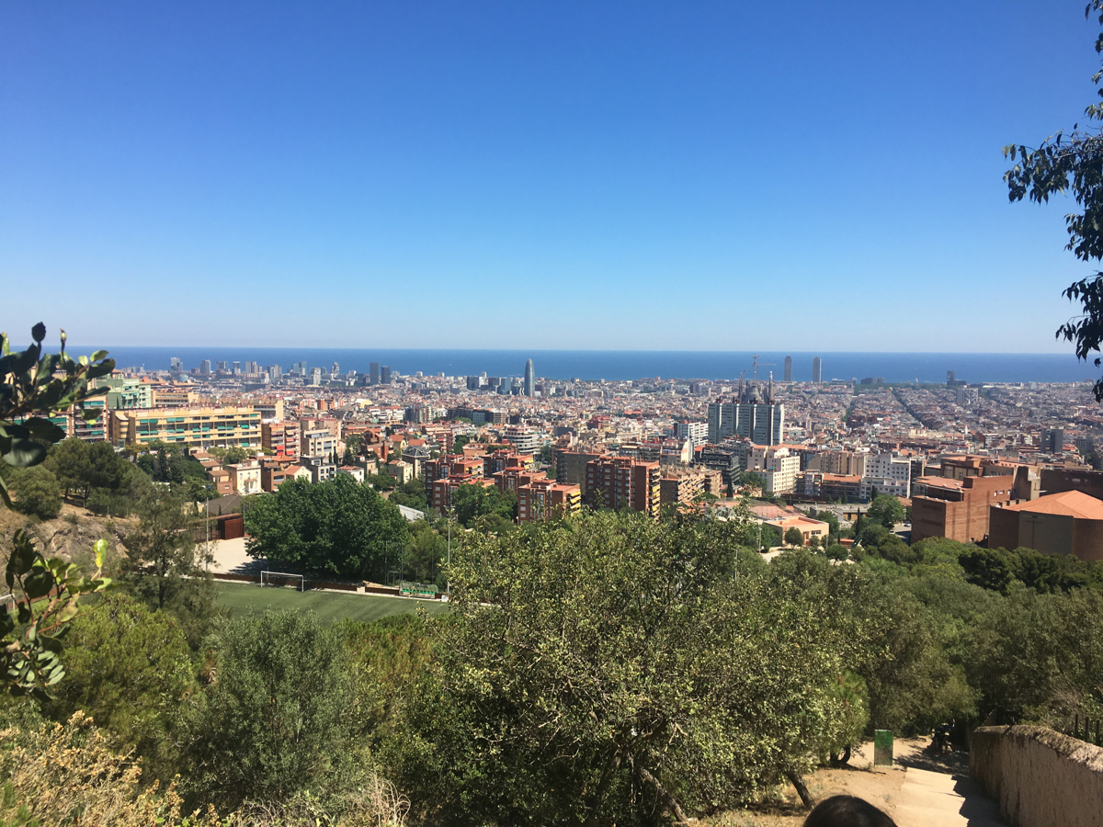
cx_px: 552
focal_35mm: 29
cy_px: 414
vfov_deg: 48.2
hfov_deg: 61.7
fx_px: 924
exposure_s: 1/1923
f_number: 2.2
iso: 25
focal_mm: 4.15
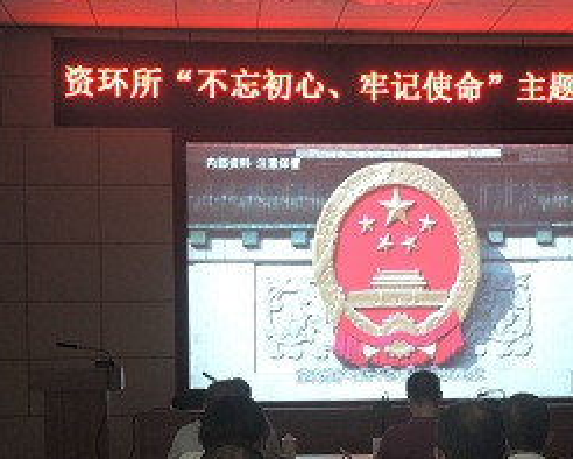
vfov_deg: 15.3
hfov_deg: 19.1
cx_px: 415
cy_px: 389
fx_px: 1697
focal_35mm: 100
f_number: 2.5
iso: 400
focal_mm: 9
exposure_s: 1/20
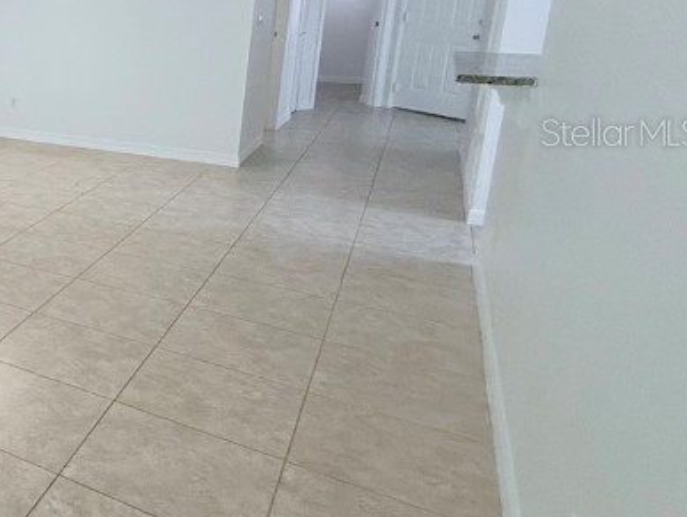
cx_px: -201
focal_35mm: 37
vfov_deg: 37.8
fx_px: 735
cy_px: 131
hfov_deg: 35.1
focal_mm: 2.22
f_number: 2.2
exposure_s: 1/120
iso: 250
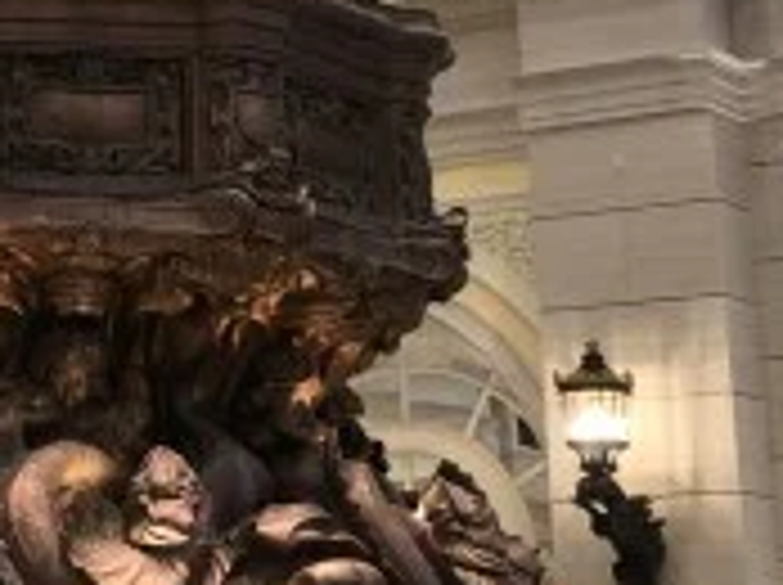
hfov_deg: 14.9
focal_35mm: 129
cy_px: -230
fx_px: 2914
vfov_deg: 11.1
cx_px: -76
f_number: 1.8
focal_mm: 4
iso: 40
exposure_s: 1/17
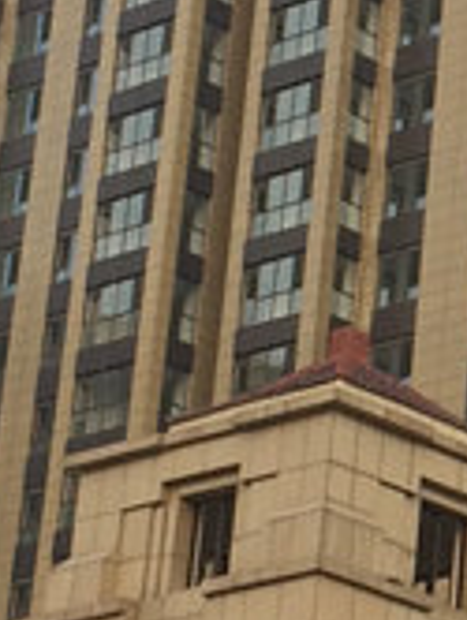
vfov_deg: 10.6
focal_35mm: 186
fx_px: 3337
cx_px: 874
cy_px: 273
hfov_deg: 7.7
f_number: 2.2
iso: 32
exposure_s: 1/684
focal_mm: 4.15
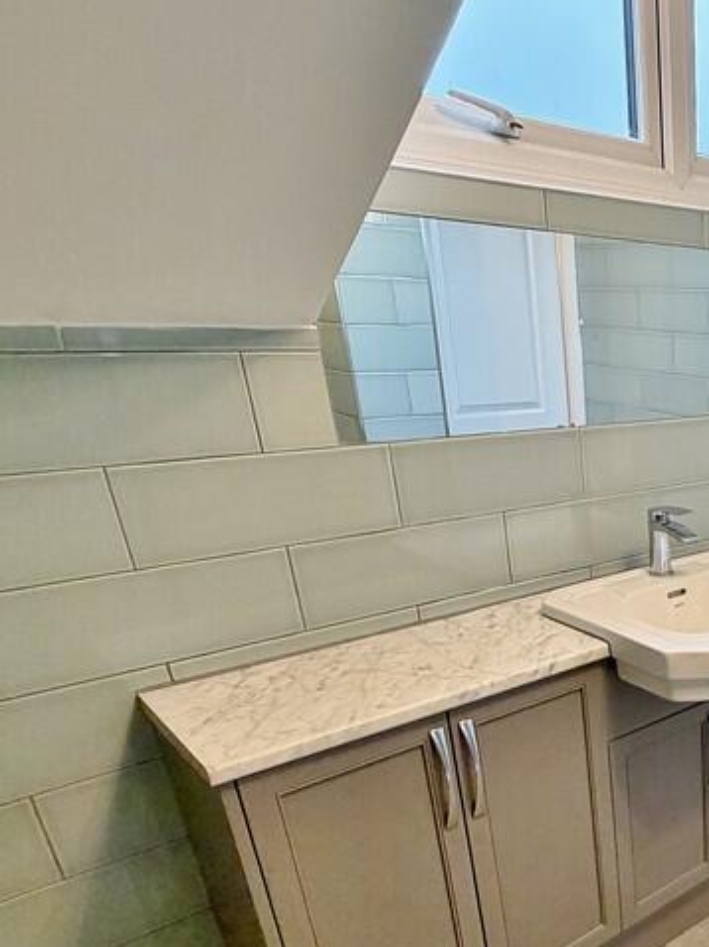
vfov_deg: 57.7
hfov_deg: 38.2
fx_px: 820
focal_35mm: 30
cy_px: 682
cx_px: 792
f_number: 2.2
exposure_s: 1/50
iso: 250
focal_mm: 2.22
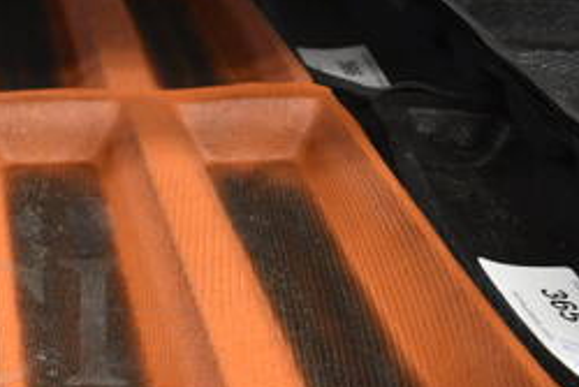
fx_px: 1062
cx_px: -44
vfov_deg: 20.4
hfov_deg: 28.0
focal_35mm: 66
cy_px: 317
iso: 3200
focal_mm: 18
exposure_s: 1/125
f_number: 3.5
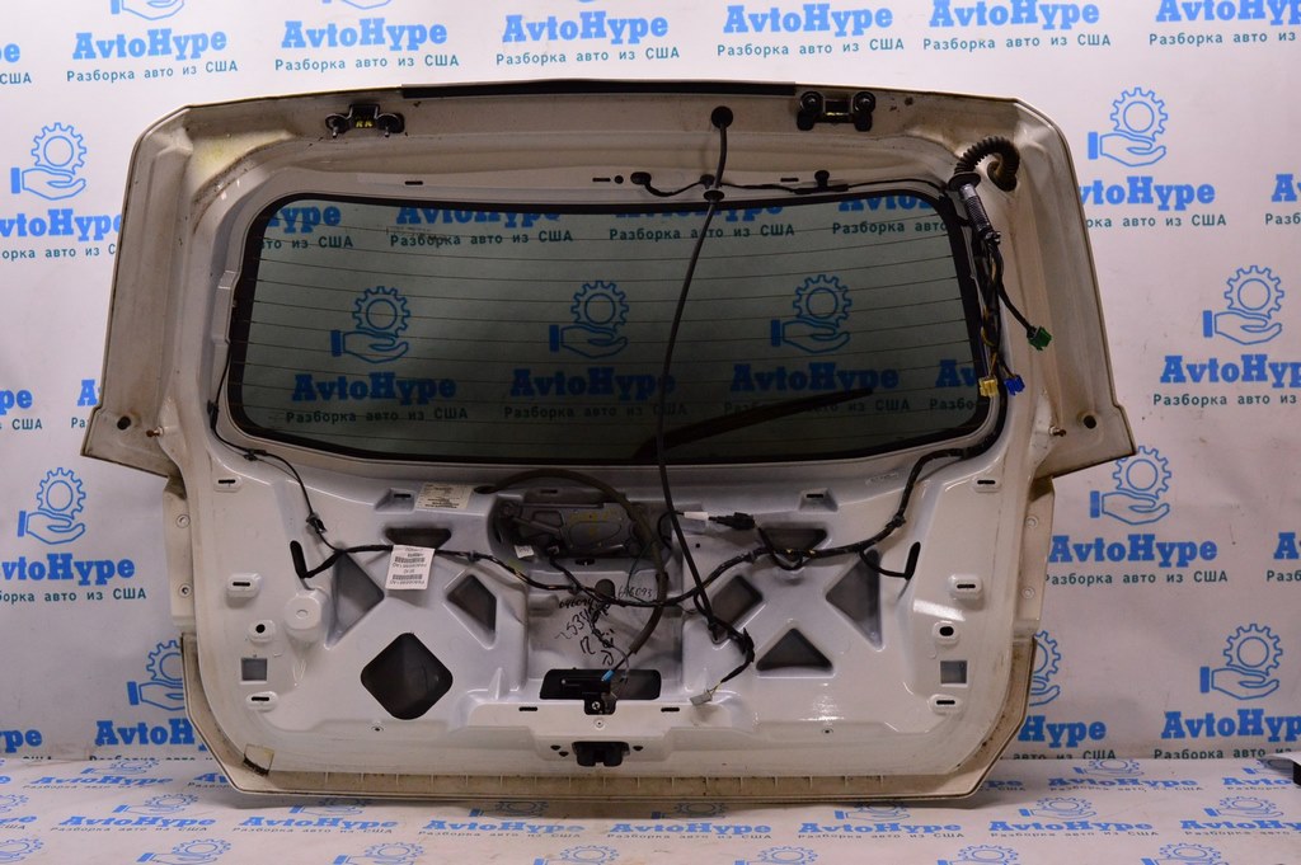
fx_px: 1625
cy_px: 432
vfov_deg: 29.8
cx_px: 650
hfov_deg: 43.6
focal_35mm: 45
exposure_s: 1/125
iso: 1600
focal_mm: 30
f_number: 8
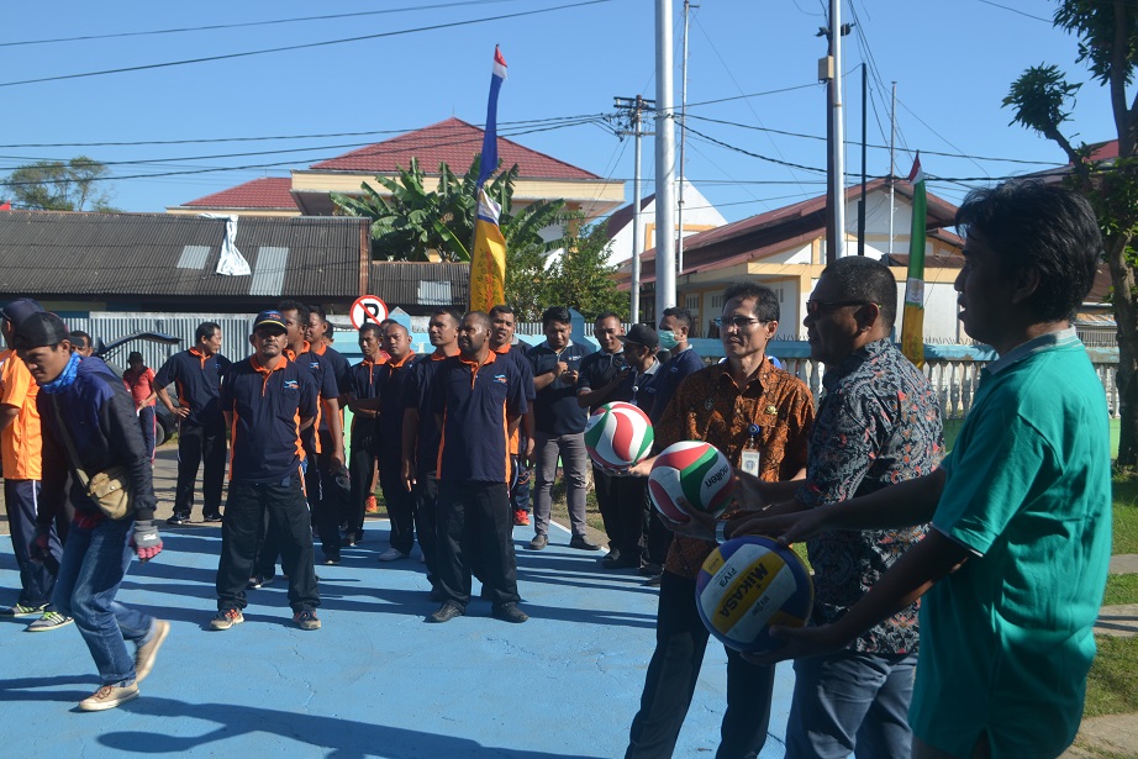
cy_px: 380
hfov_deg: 49.5
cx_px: 569
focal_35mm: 39
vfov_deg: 34.2
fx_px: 1233
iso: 100
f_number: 7.1
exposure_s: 1/200
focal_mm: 26
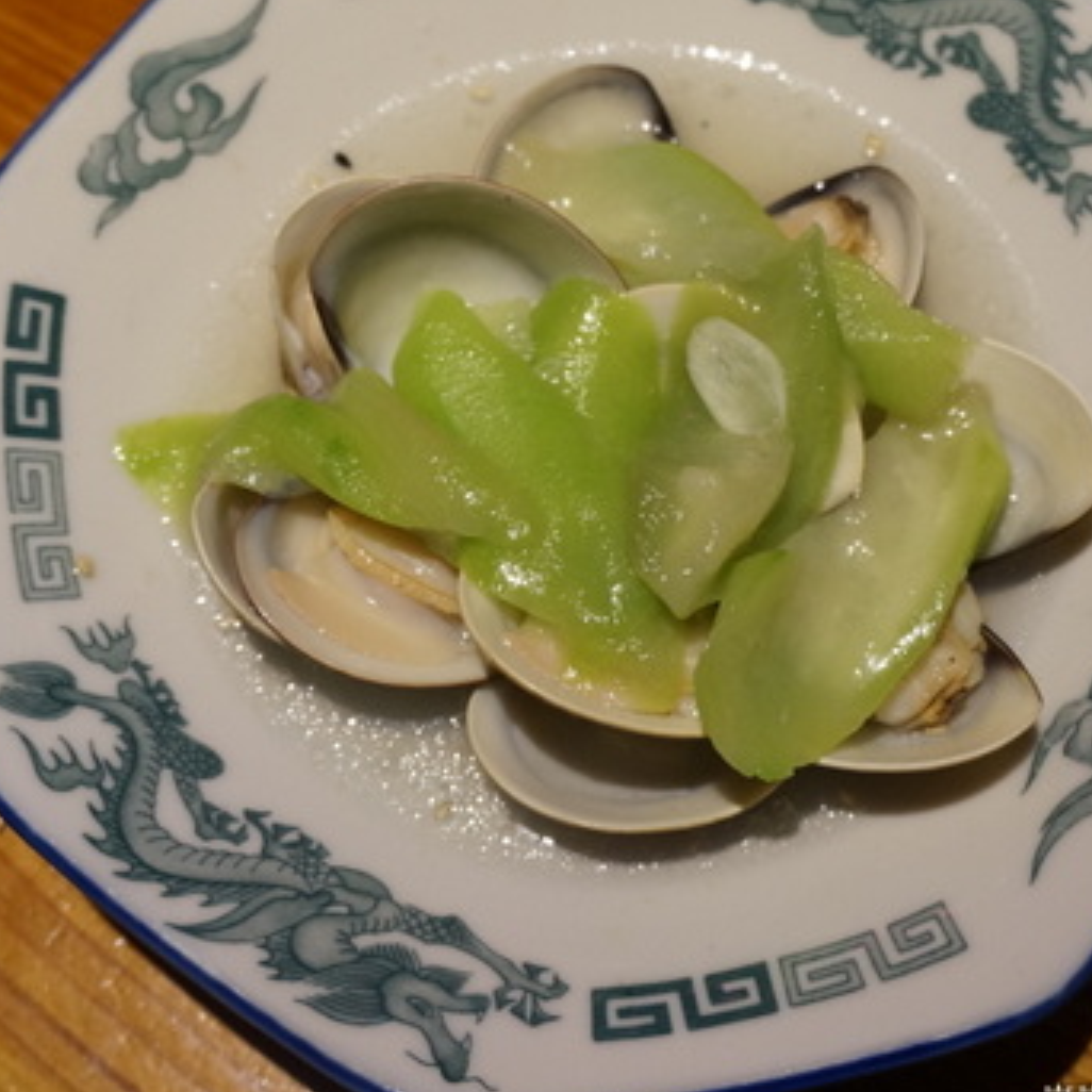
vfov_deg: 31.2
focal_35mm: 55
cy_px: 484
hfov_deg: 31.2
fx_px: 1956
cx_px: 619
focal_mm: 23
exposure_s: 1/60
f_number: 4
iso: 1000
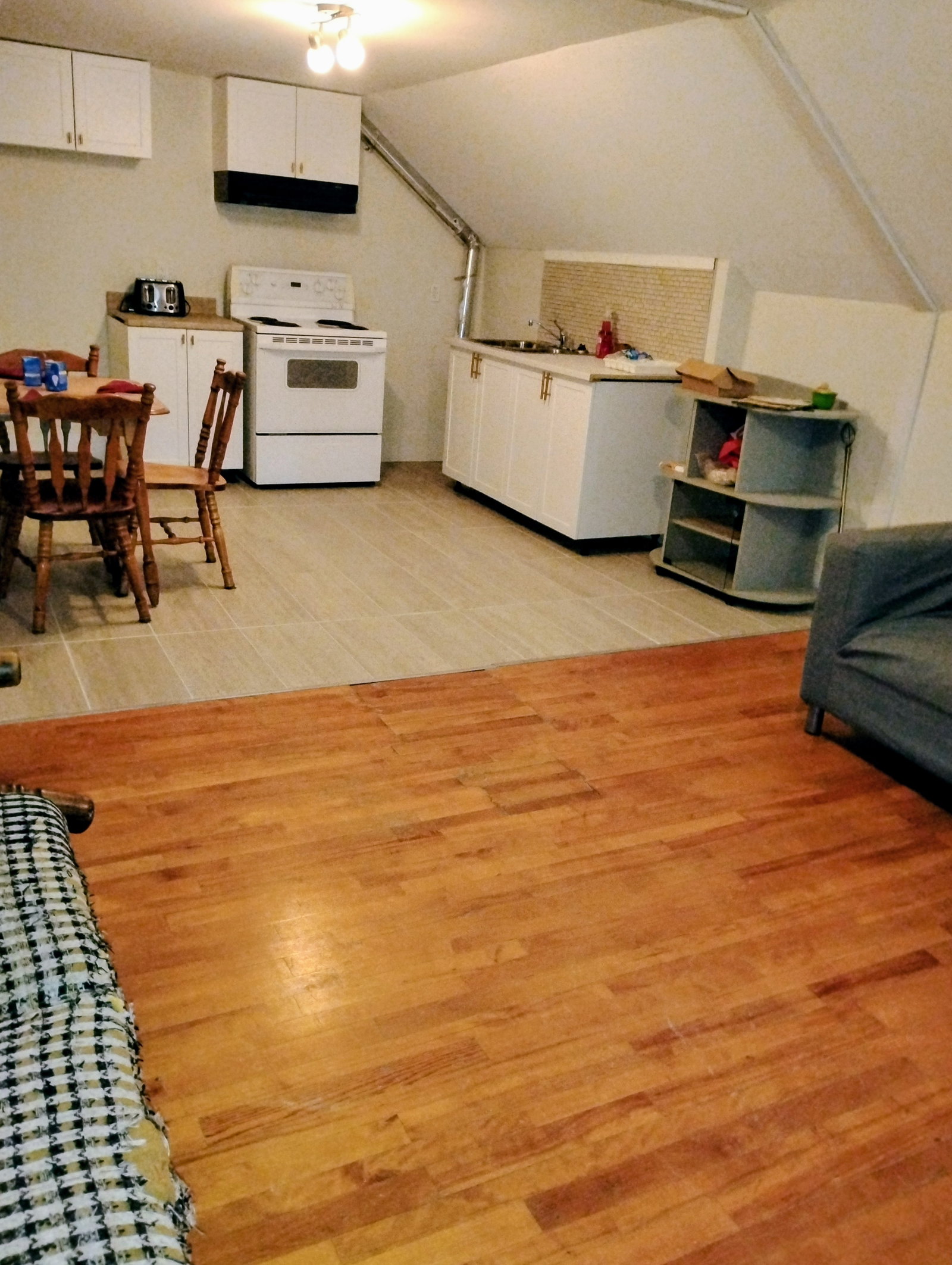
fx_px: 1024
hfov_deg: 49.9
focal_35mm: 28
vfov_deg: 63.4
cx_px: 476
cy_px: 632
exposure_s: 1/24
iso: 3125
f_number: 1.8
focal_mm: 4.26
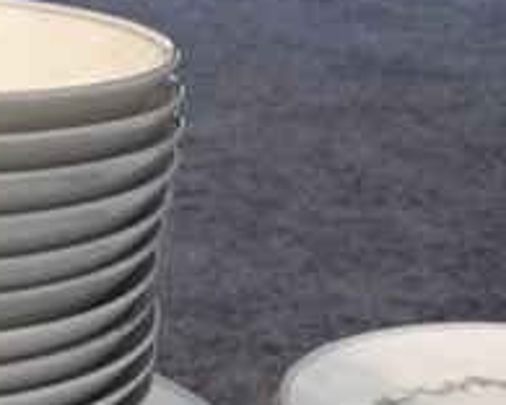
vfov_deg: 15.4
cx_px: -158
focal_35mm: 93
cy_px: 584
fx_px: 1393
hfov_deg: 19.0
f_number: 2.2
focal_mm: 4.15
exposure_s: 1/24
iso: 250
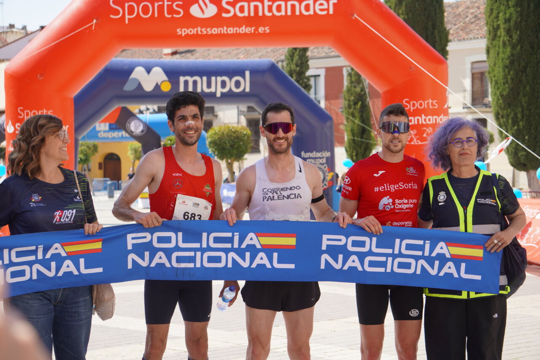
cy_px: 180
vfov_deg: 16.5
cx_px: 270
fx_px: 1237
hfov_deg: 24.6
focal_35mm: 82
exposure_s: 1/320
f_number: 5
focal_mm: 55
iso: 100
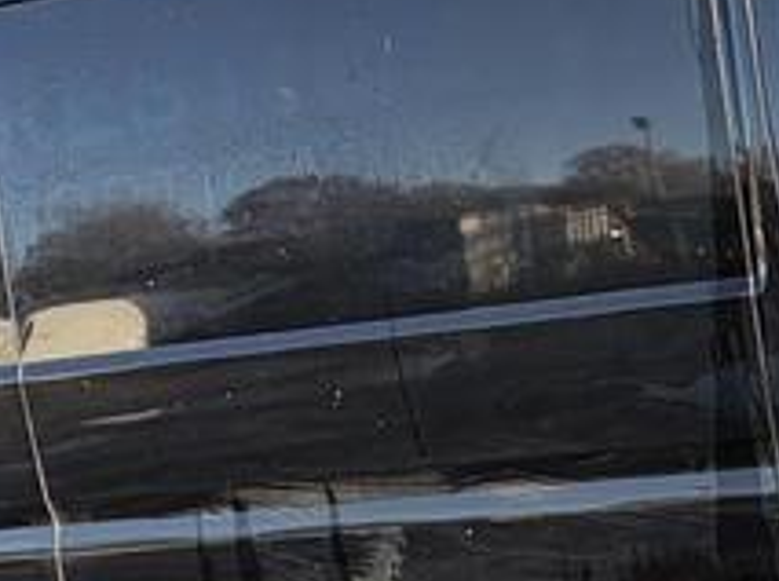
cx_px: 753
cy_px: 234
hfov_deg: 30.7
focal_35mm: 59
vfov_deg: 24.7
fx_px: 1325
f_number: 2.2
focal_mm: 2.22
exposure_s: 1/161
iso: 64
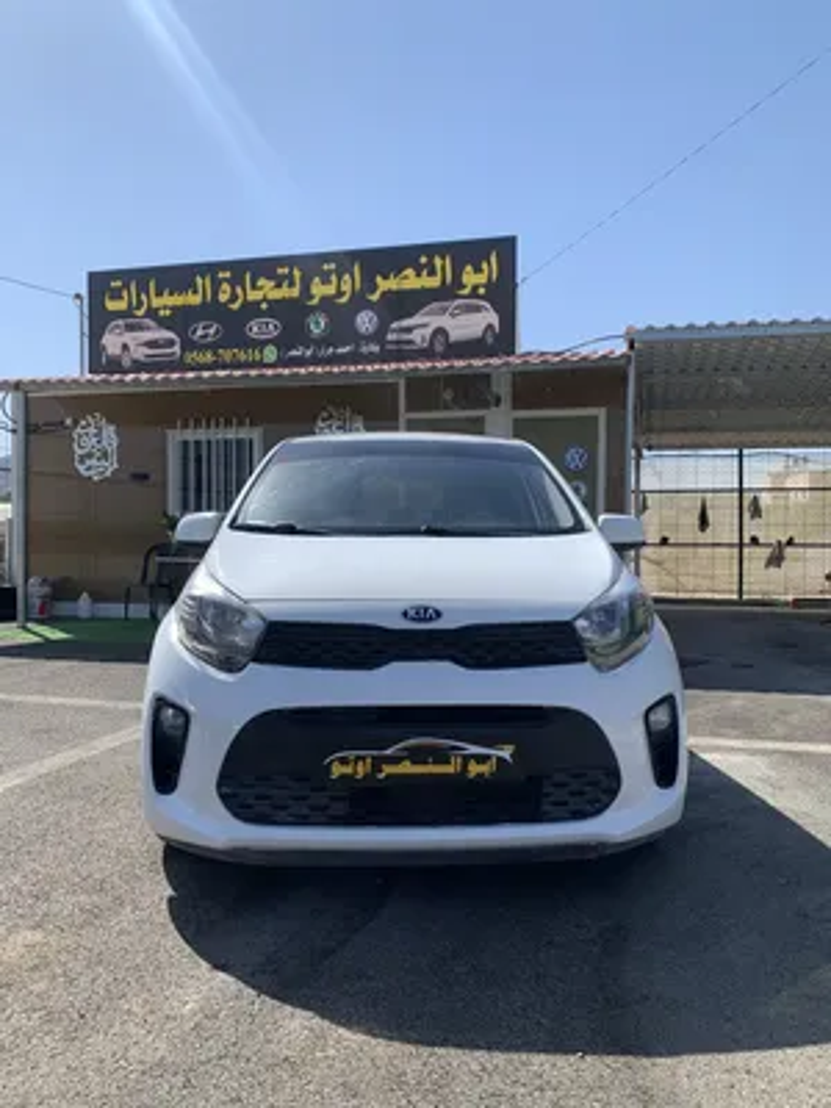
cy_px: 554
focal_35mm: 26
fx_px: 832
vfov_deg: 67.3
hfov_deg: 53.1
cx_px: 416
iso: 25
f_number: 1.8
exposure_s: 1/2545
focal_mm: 4.25
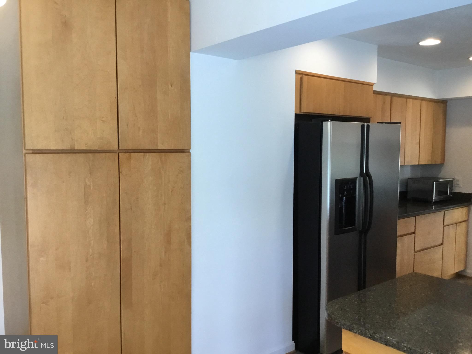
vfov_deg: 45.4
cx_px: 236
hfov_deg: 58.4
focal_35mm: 31
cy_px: 177
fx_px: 423
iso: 40
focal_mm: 3.3
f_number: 2.4
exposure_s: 1/30
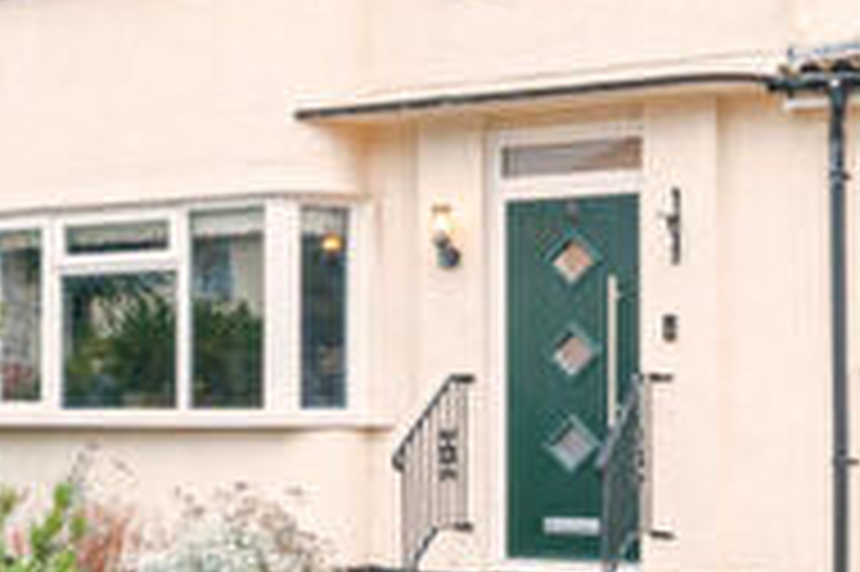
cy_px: 200
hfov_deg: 30.1
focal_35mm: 66
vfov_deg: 20.5
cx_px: 239
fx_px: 1575
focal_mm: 18
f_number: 9
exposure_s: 1/30
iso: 400
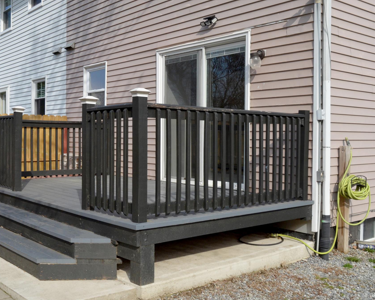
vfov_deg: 36.5
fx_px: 455
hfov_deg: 44.7
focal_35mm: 41
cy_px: 150
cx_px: 165
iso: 800
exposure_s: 1/640
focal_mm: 24
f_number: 13
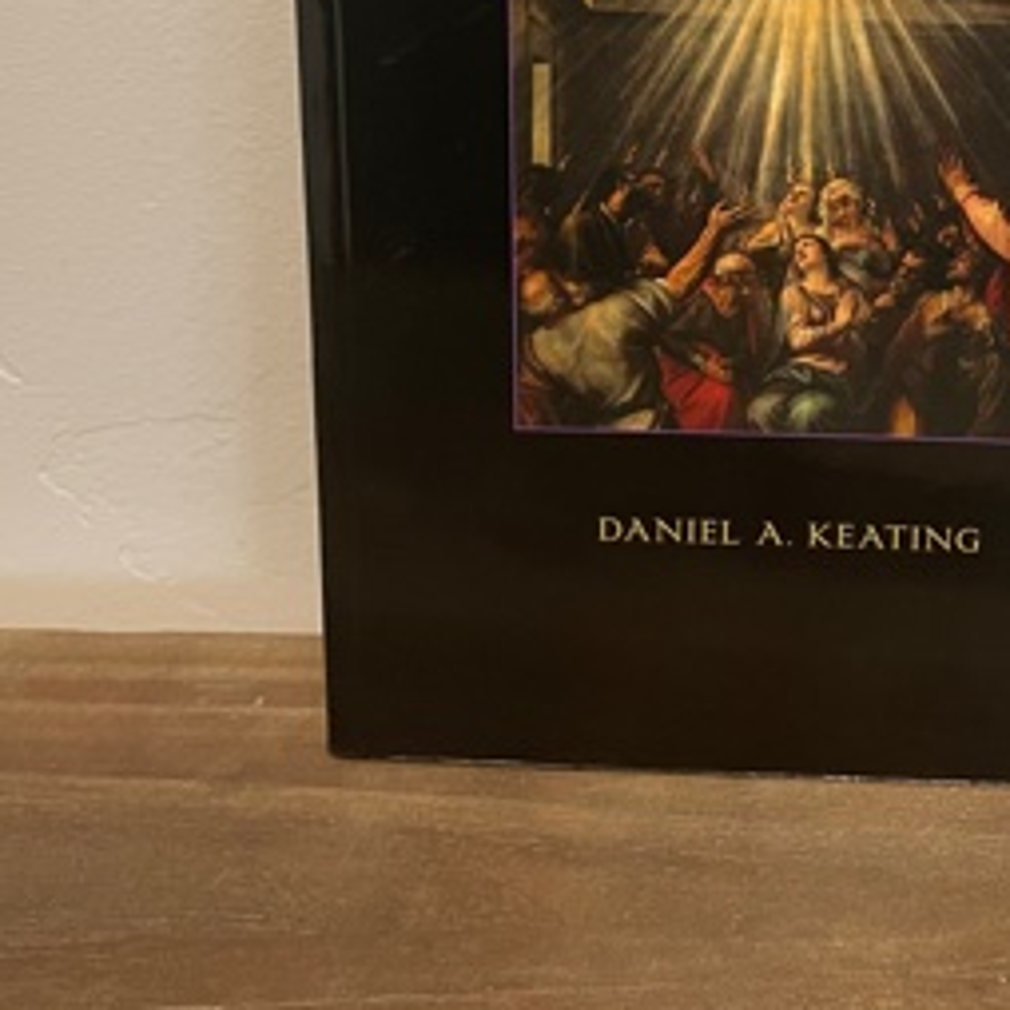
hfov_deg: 29.0
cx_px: 787
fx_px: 1915
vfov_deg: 28.2
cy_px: 68
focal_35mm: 58
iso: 250
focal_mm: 4.2
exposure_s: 1/60
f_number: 1.6
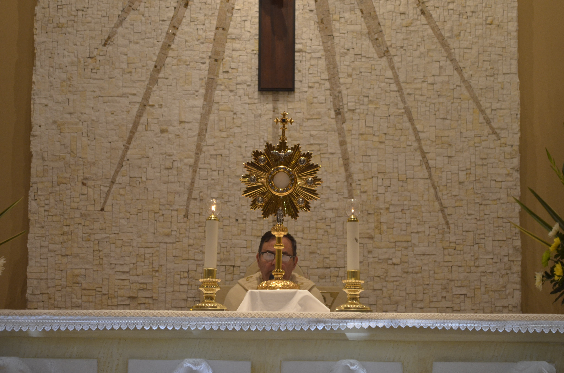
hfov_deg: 24.7
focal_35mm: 82
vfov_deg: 16.5
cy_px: 186
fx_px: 1290
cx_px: 282
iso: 1000
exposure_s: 1/30
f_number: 5.6
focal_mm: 55
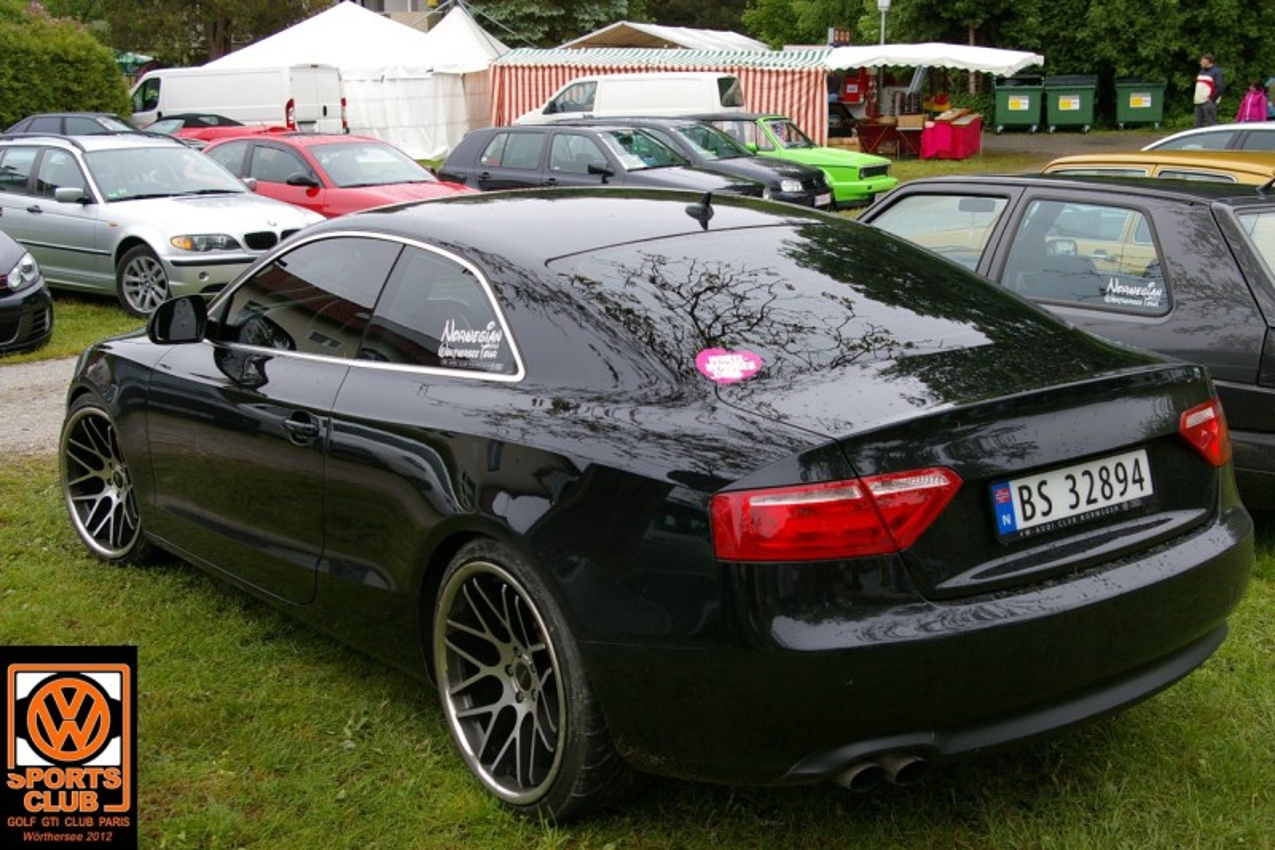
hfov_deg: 42.3
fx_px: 1646
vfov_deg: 28.9
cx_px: 638
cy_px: 425
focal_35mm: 46
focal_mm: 31
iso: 200
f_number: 5.6
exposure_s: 1/90
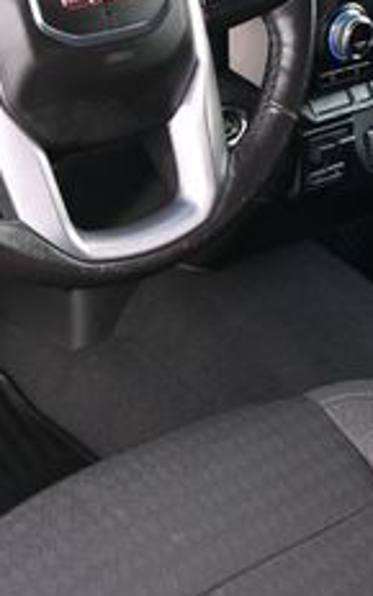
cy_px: 170
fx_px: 1199
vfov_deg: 27.7
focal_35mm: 74
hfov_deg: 17.7
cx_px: 159
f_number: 4
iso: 400
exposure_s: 1/250
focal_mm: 17.5
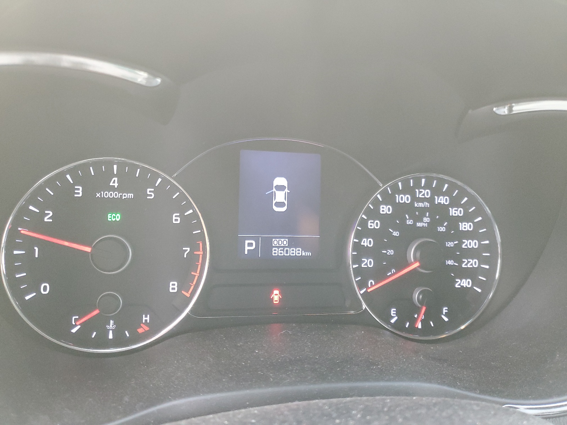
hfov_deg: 67.3
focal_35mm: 26
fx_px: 426
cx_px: 284
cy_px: 212
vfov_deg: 53.1
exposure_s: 1/60.2
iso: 288
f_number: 1.5
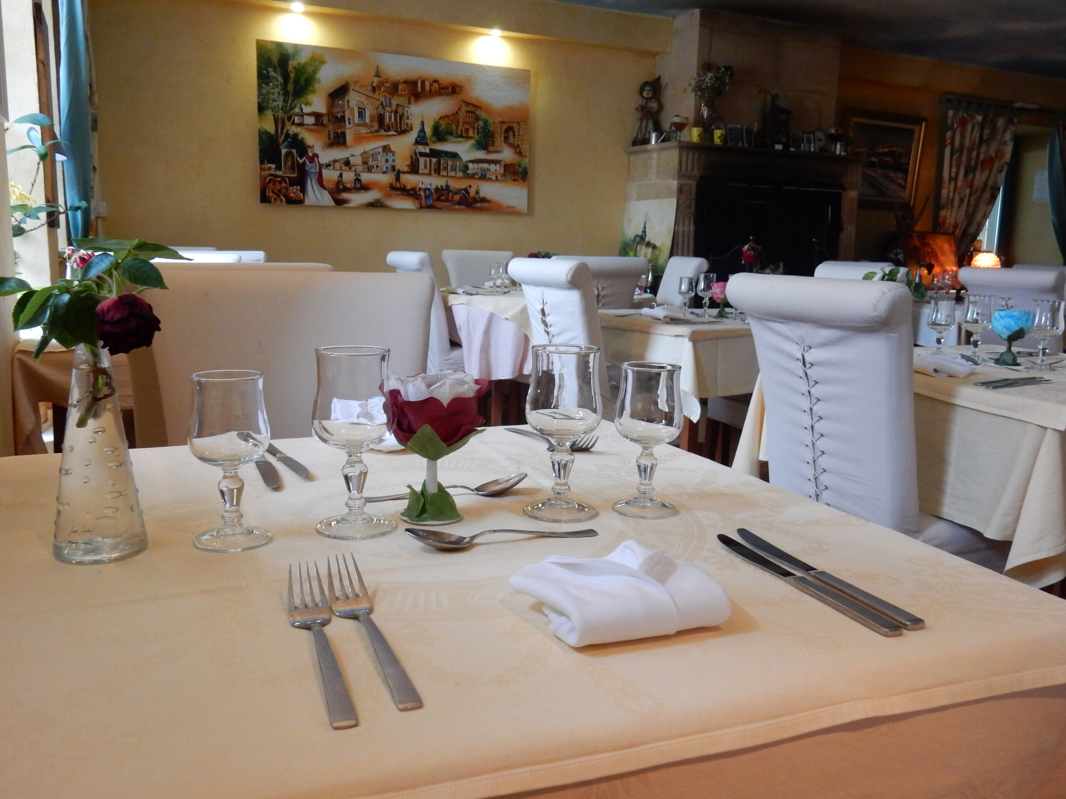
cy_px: 400
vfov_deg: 46.8
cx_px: 533
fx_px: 924
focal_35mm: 30
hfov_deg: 60.0
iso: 360
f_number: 4
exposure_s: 1/30
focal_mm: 5.4
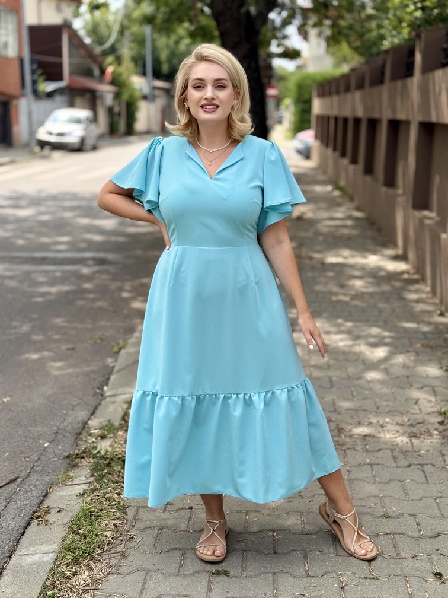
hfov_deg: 30.3
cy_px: 299
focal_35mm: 48
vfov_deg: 39.7
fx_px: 828
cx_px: 224
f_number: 1.78
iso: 100
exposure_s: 1/3096
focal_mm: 6.76
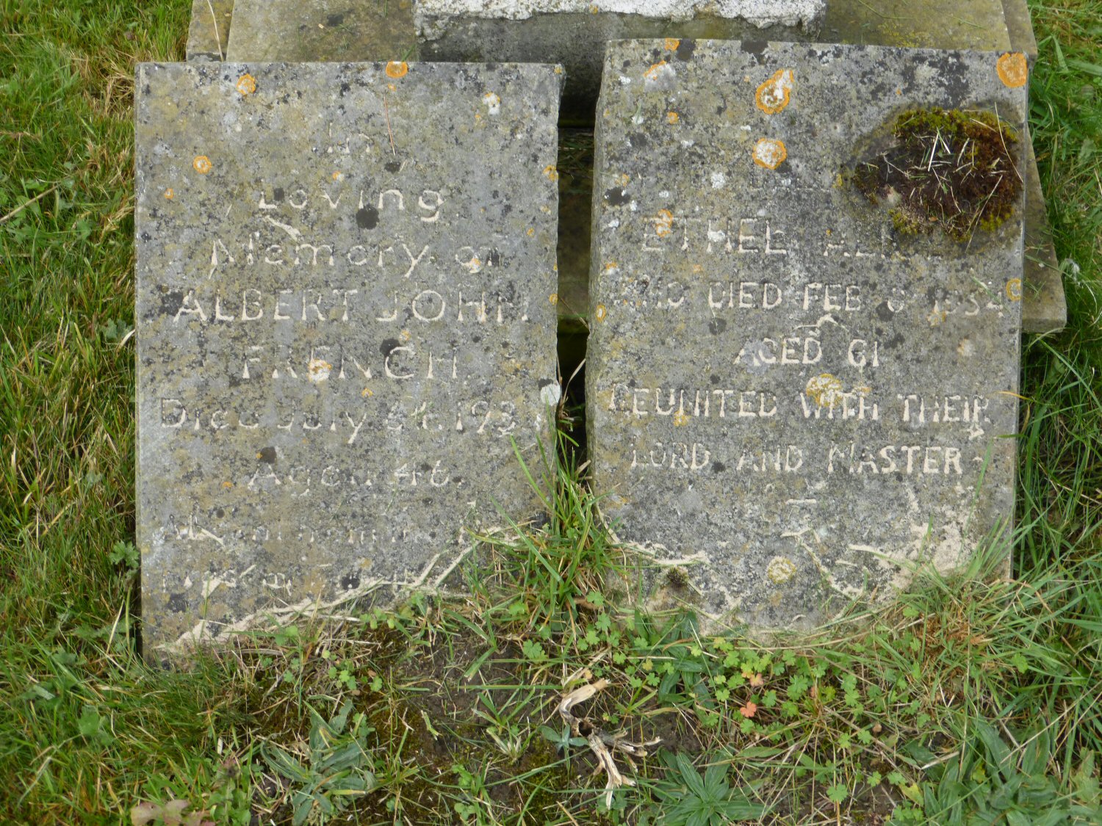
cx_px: 551
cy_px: 413
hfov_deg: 41.2
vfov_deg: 31.5
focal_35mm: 46
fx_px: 1464
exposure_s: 1/160
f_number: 4.1
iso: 100
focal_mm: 7.9
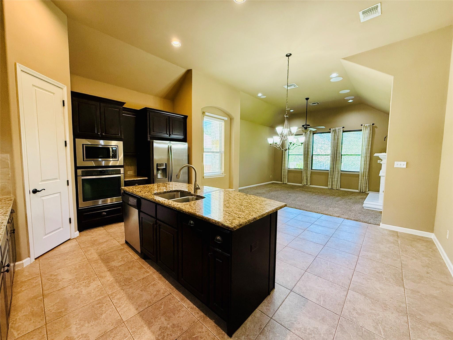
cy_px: 170
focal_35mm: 14
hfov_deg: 102.1
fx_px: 183
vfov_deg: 85.7
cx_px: 226
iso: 500
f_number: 2.2
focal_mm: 2.22
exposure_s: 1/120
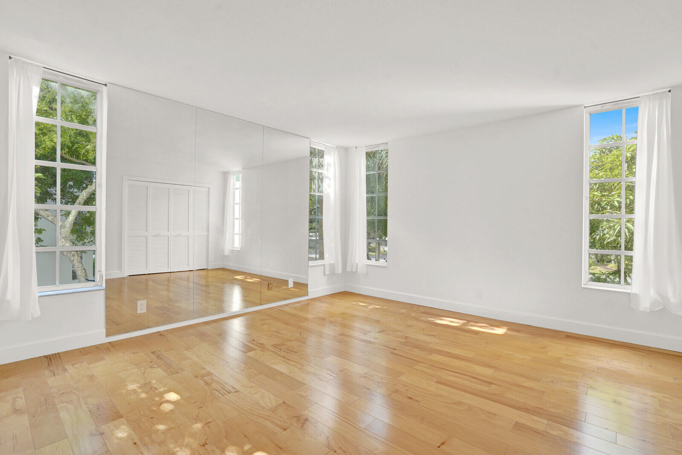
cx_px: 341
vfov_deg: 73.7
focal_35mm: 16
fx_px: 303
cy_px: 228
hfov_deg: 96.7
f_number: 8
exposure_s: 1/100
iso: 800
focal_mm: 16
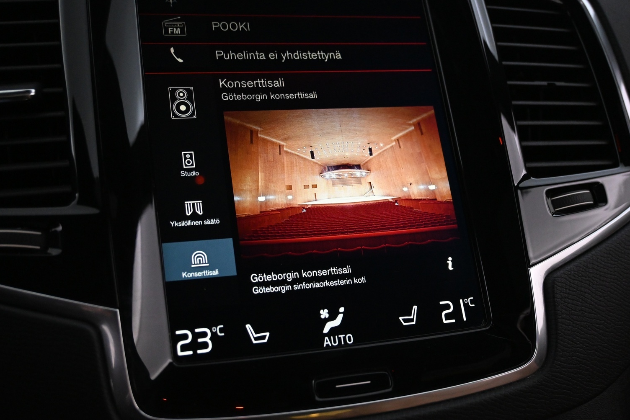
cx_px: 329
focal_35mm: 42
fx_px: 735
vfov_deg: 31.9
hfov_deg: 46.4
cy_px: 218
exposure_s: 1/40
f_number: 4.5
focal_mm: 26
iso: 3200
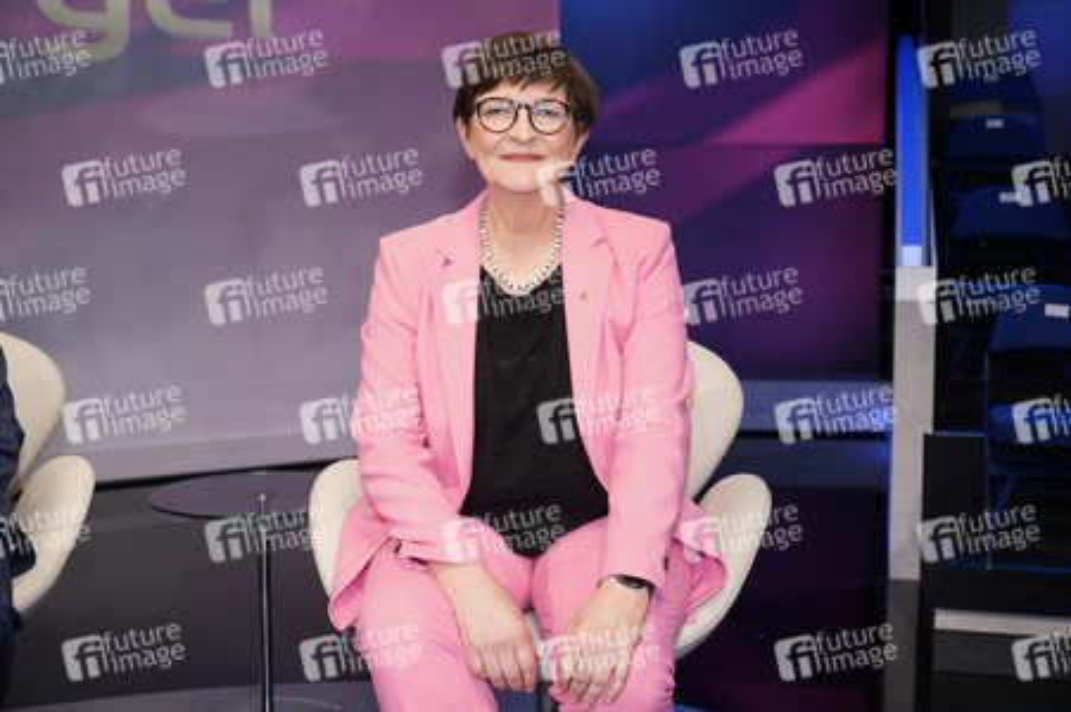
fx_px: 1338
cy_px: 356
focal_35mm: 45
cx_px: 536
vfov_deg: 29.8
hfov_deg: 43.6
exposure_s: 1/125
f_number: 5.6
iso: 2000
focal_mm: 45
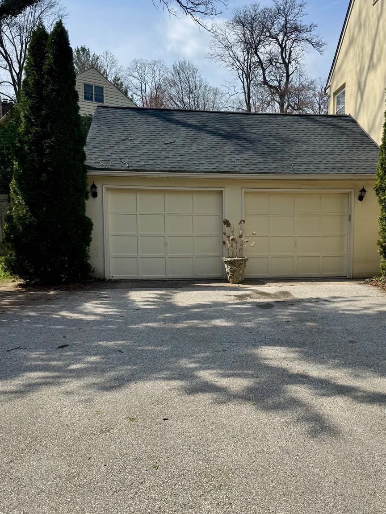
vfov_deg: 56.8
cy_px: 271
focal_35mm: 32
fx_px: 476
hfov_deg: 43.8
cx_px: 240
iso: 80
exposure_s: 1/6410
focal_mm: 6.76
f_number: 1.78
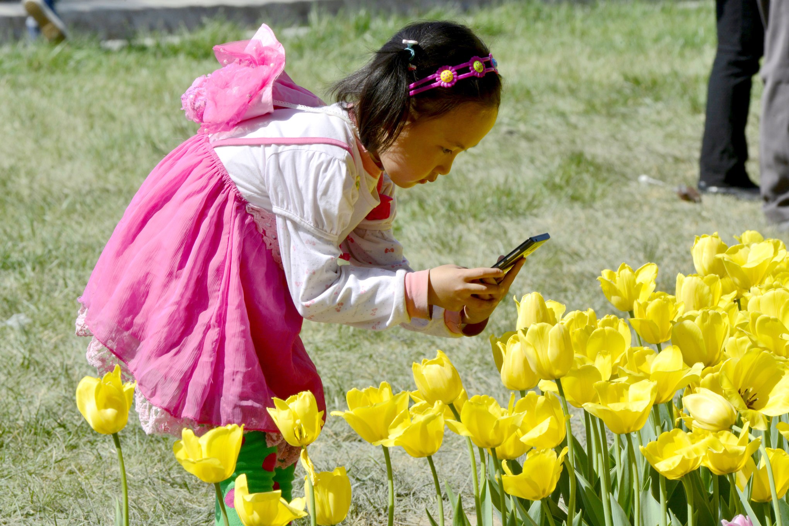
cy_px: 263
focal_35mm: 350
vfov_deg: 3.9
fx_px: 7670
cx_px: 394
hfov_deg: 5.9
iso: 400
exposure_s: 1/160
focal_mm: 350
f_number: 22
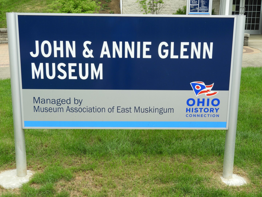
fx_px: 378
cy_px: 98
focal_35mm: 50
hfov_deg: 38.2
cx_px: 131
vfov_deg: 29.1
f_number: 4
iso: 100
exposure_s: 1/320
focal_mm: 9
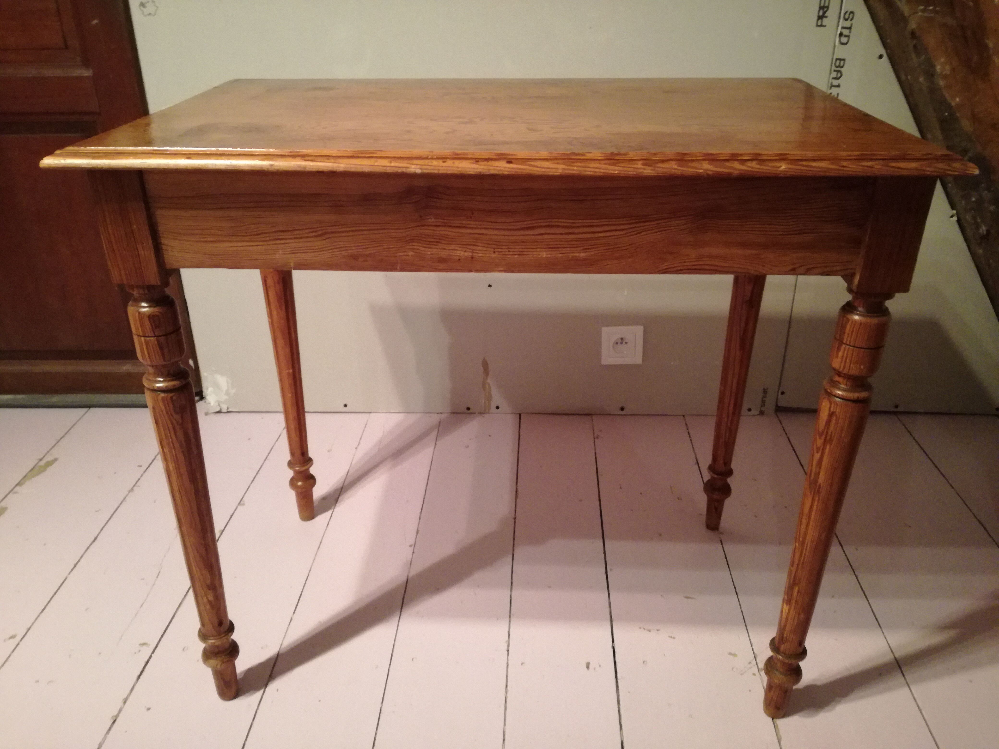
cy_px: 374
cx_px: 500
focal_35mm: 27
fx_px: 779
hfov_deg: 65.3
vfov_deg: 51.4
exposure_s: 1/16.7
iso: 640
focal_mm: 3.79
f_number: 2
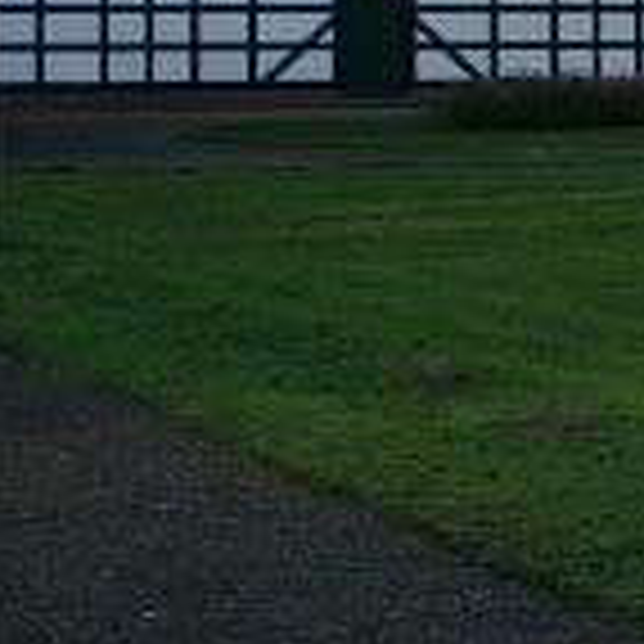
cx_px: 455
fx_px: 3852
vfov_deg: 9.4
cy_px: -225
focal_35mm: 183
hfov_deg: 9.5
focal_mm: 7.69
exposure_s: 1/356
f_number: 2.8
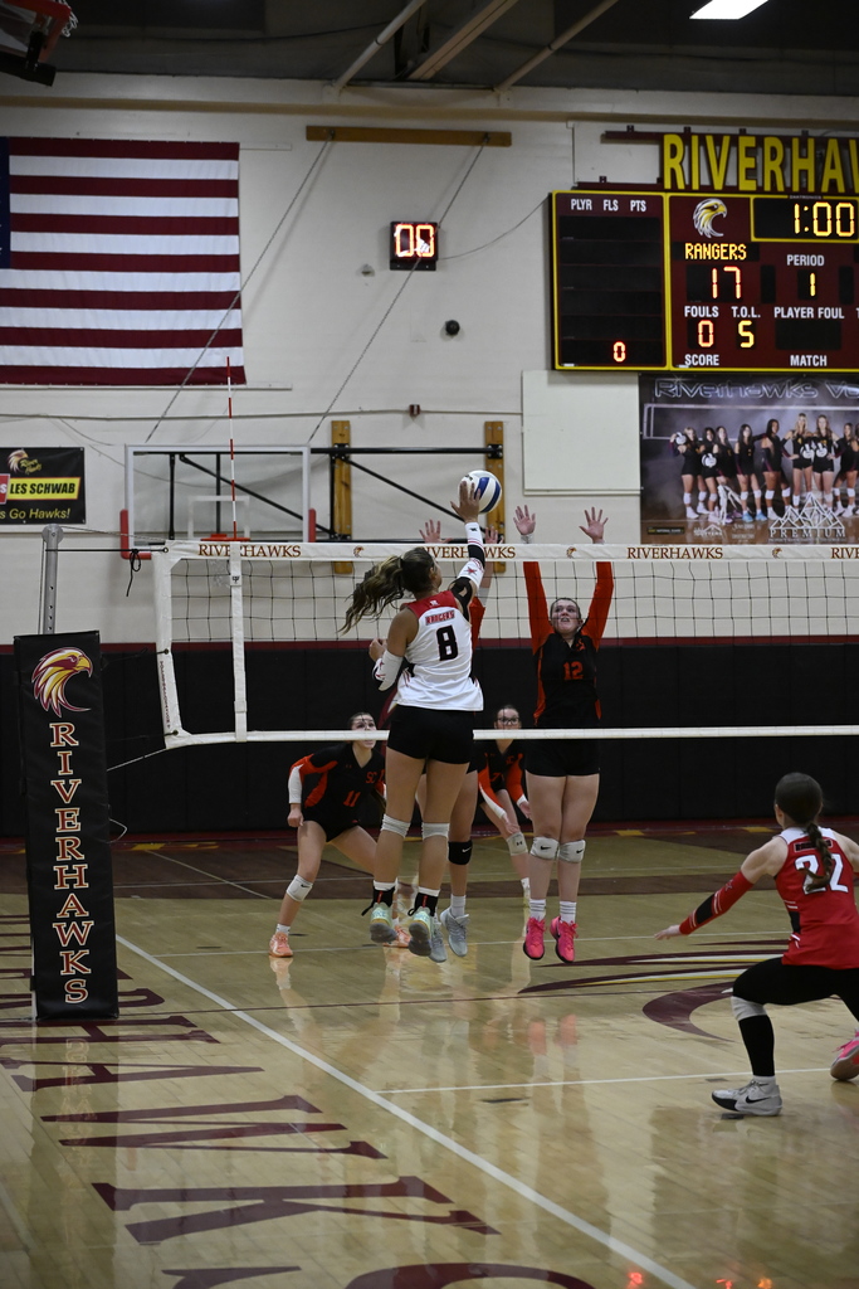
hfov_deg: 18.0
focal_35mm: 76
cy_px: 644
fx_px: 2719
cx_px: 430
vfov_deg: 26.6
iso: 8000
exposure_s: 1/1000
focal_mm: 76
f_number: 4
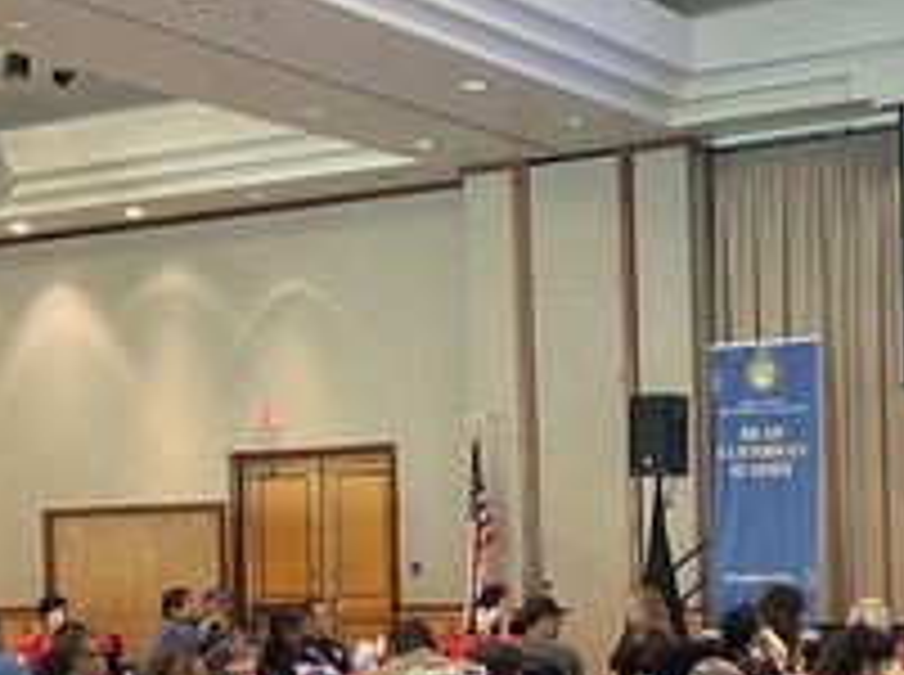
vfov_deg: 19.7
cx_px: 510
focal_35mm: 74
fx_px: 1929
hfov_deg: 26.4
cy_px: 518
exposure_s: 1/40
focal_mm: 4.2
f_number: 1.6
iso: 400
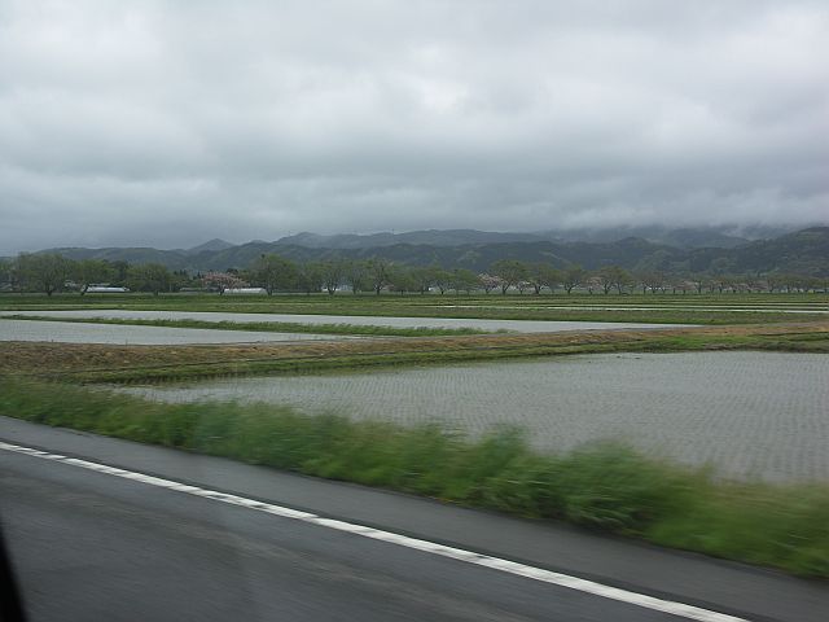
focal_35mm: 48
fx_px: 1150
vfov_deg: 30.3
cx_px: 414
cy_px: 311
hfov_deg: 39.7
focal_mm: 12.4
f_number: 5
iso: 50
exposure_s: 1/200
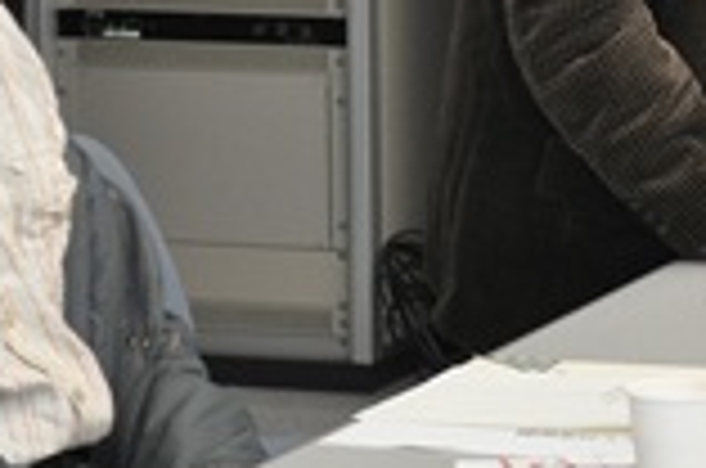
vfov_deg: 5.8
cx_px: 571
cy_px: -126
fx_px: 4608
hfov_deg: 8.7
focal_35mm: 235
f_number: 5.6
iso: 800
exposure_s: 1/80
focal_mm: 55
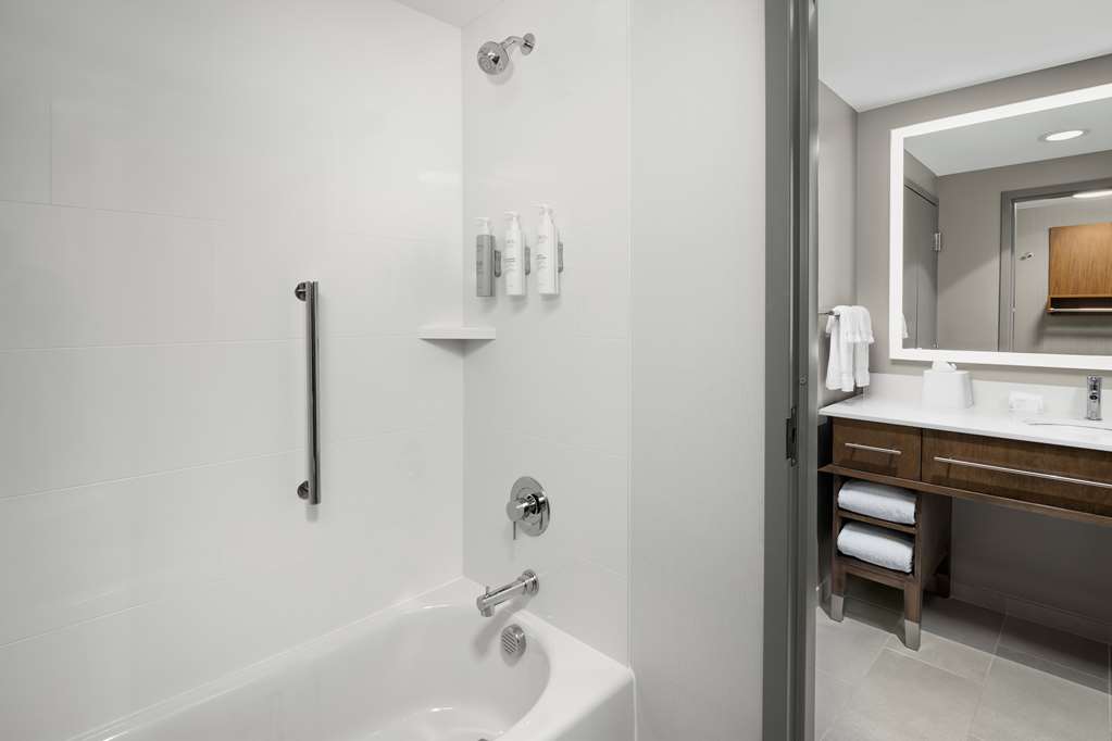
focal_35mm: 17
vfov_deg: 70.4
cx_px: 556
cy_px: 370
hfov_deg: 93.3
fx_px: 525
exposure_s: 1/250
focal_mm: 17
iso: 400
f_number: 11
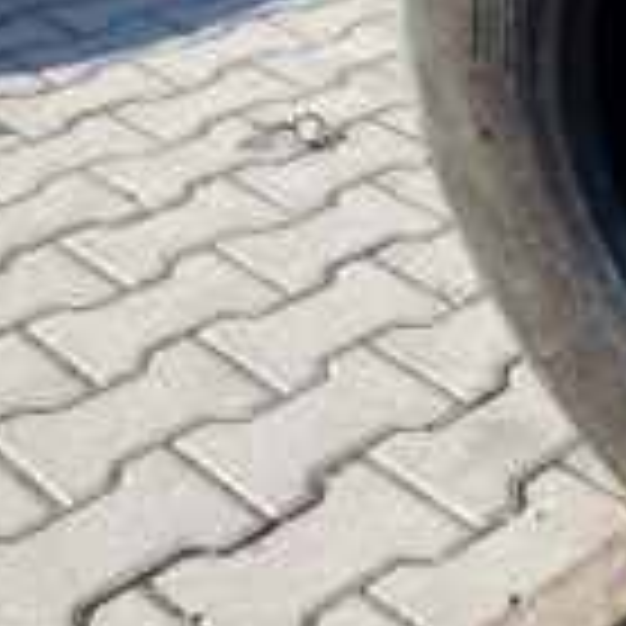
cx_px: 932
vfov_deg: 24.0
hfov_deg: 20.8
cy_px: 142
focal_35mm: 71
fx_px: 1453
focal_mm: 4.25
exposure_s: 1/1346
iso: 32
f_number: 1.8
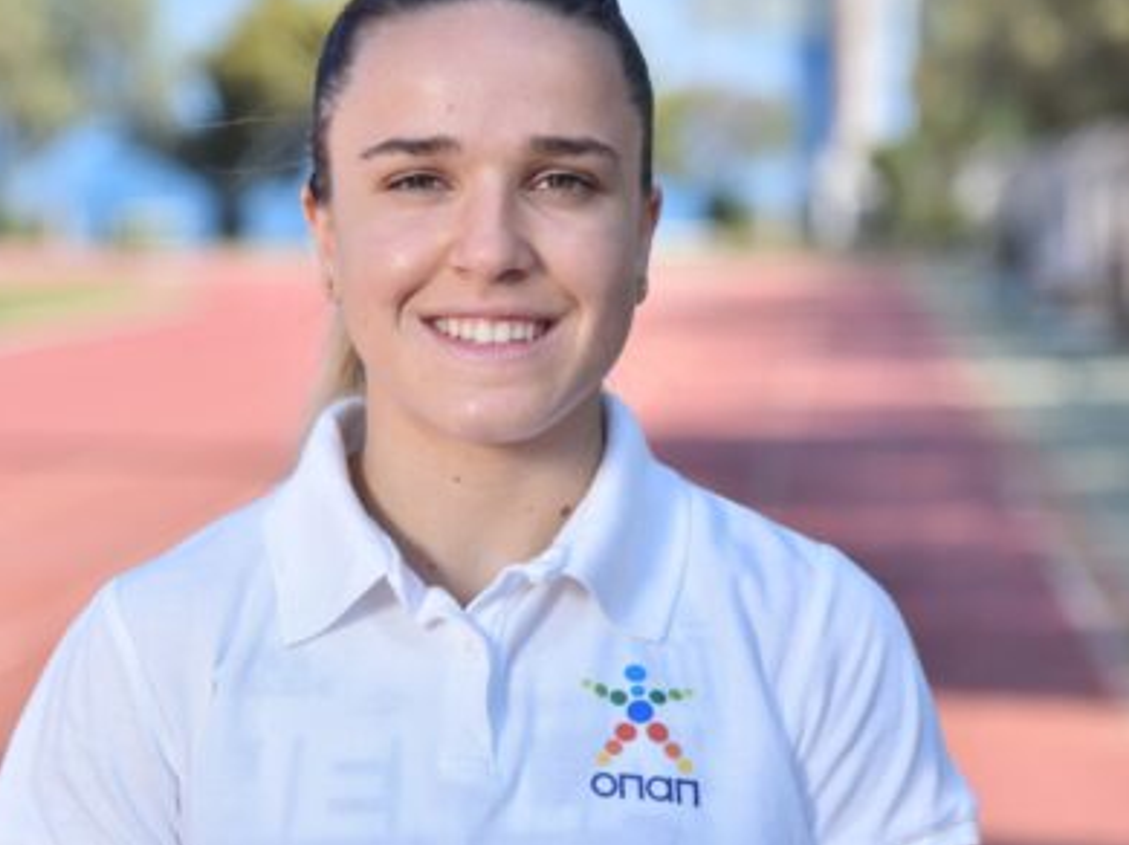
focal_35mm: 148
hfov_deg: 13.3
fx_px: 4824
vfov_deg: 10.0
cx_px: 472
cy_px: 382
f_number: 4.5
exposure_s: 1/4000
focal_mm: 100
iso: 640
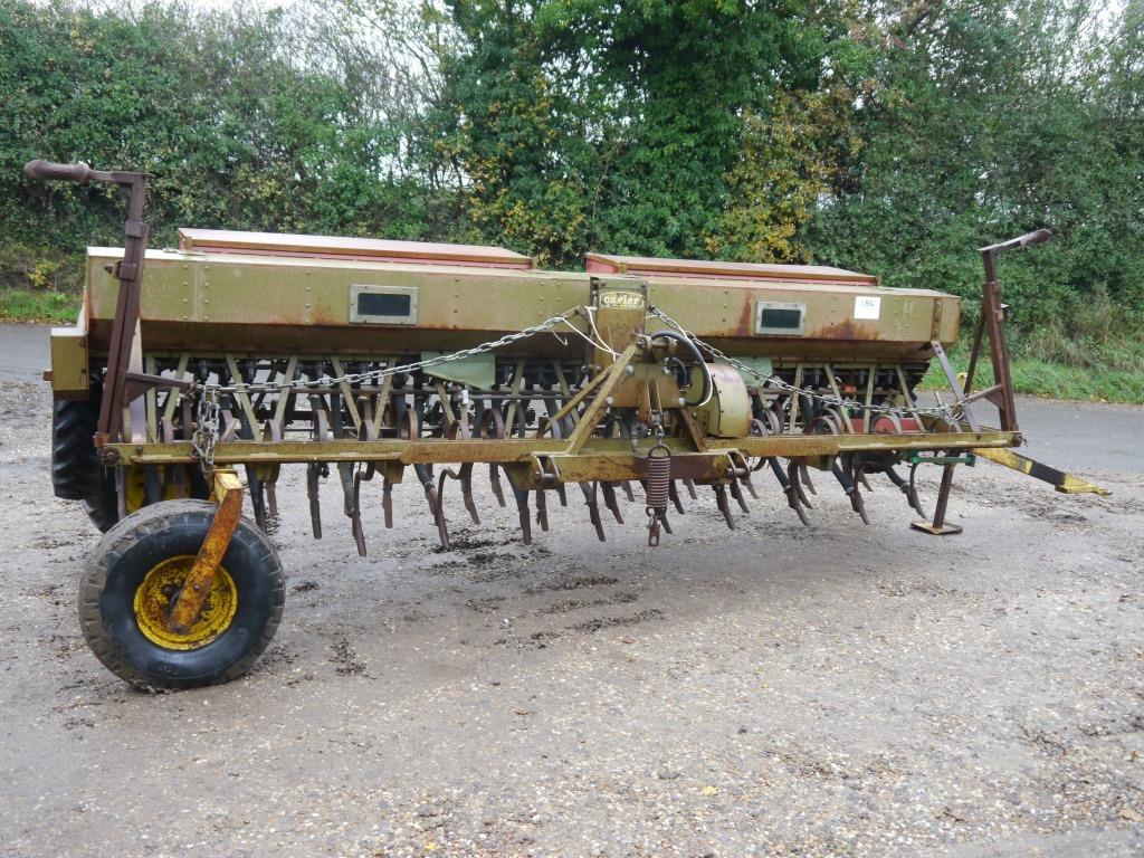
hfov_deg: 51.4
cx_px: 572
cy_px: 429
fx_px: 1190
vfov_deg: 39.7
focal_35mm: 36
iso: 500
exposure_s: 1/60
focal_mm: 18
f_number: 4
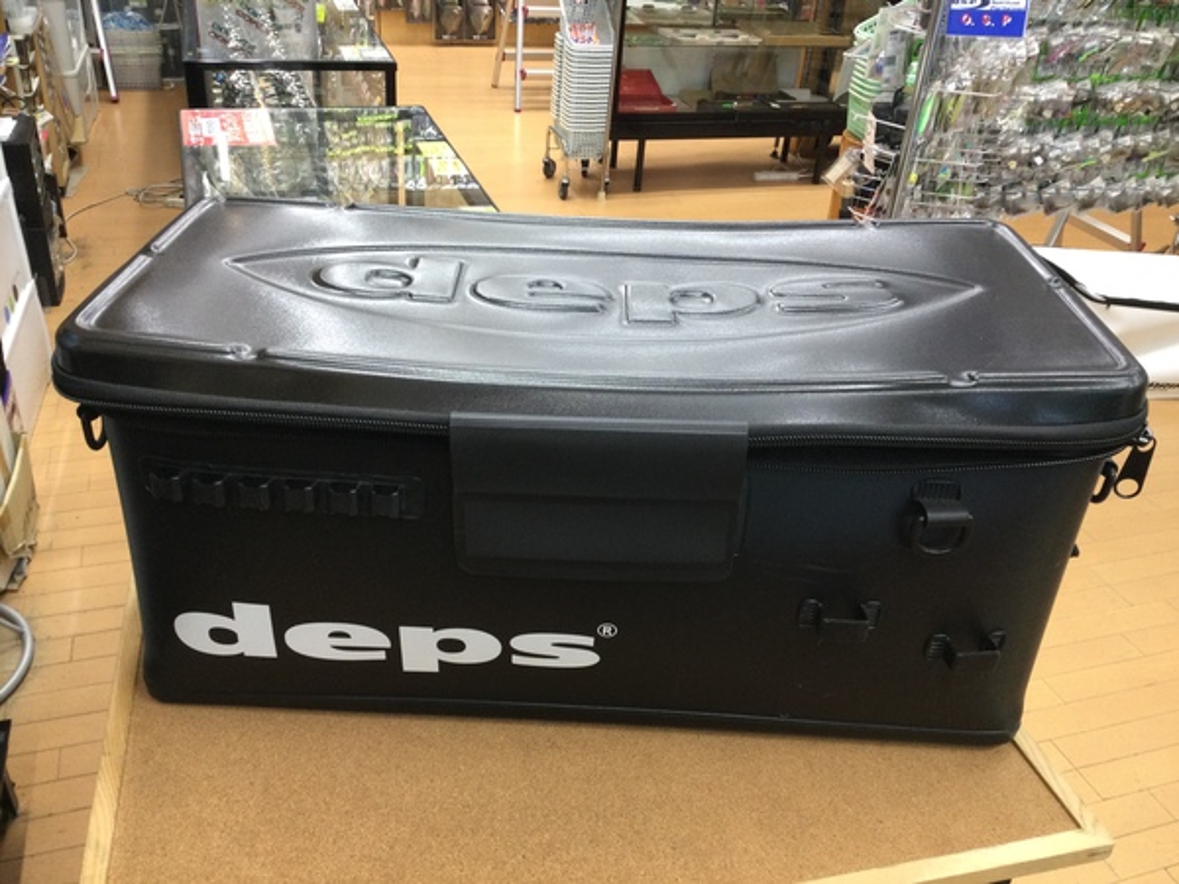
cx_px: 590
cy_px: 442
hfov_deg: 58.4
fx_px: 1056
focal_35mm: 31
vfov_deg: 45.4
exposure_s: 1/30
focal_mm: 3.3
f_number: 2.4
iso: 80
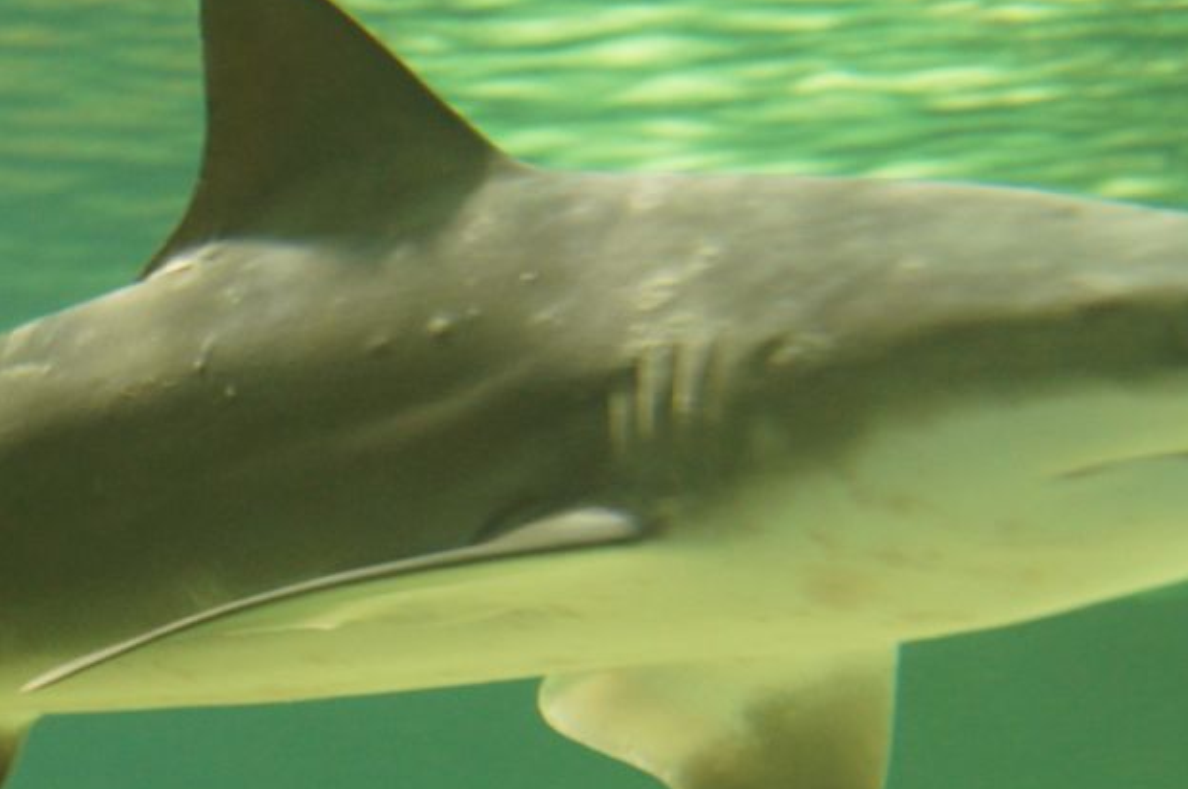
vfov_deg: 12.0
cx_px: 397
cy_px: 570
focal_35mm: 114
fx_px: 3758
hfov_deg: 17.9
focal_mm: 46
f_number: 5
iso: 1600
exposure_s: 1/30
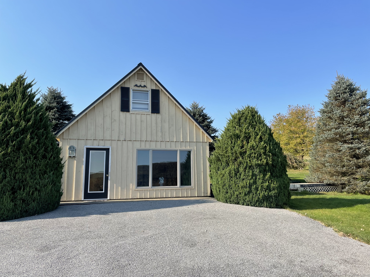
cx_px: 185
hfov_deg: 67.3
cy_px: 138
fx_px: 278
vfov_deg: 53.1
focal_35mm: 26
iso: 32
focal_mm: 4.2
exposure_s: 1/2398
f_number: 1.6
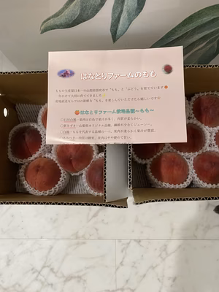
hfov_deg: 53.1
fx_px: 219
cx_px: 110
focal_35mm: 26
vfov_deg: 67.3
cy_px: 146
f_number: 1.8
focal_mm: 4.25
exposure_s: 1/50
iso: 320
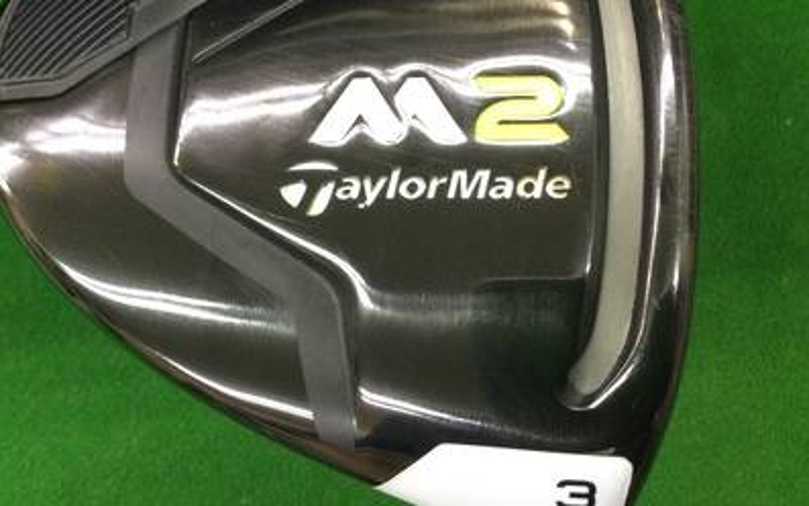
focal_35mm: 53
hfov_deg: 38.1
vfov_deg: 24.4
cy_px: 245
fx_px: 1168
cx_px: 355
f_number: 2.4
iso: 100
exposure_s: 1/30
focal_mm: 3.3
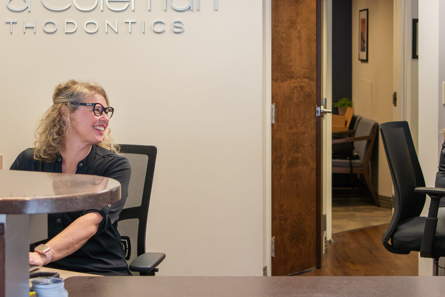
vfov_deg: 18.8
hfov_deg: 28.1
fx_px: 890
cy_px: 64
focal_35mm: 72
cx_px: 237
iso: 1250
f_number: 2.8
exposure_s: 1/320
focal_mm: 34
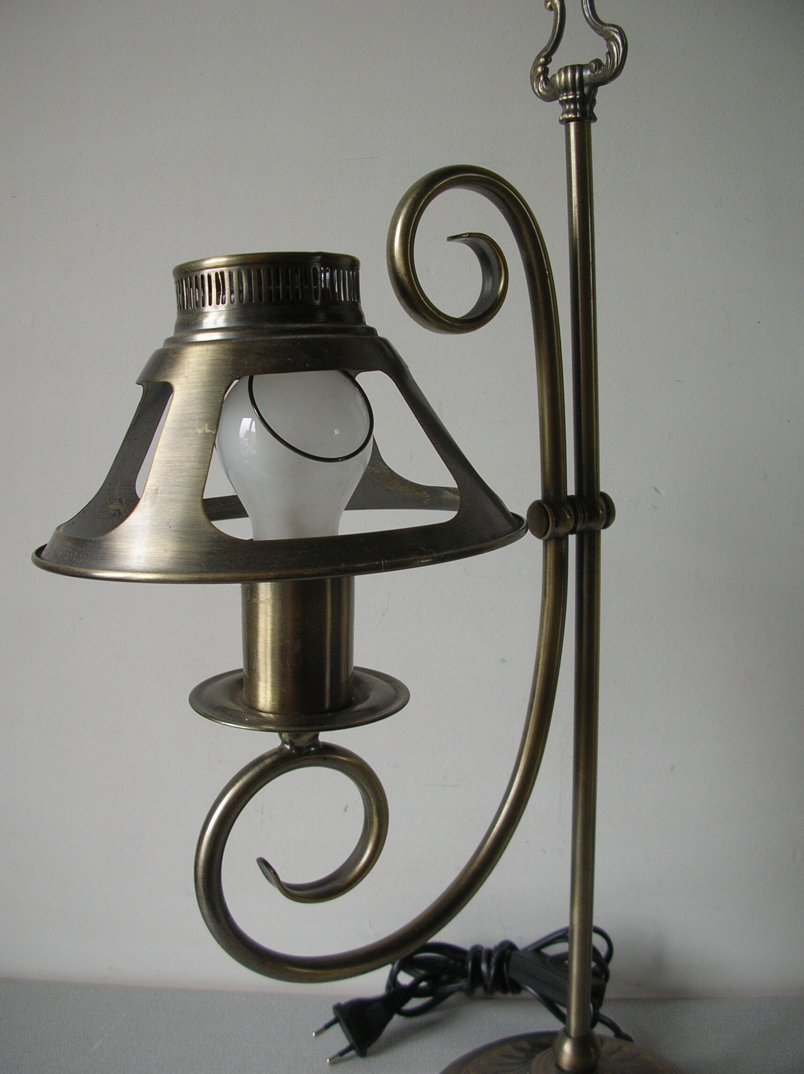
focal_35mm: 35
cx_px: 402
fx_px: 1086
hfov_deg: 40.6
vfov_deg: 52.7
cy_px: 537
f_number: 2.8
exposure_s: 1/31.6
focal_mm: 5.8
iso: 50
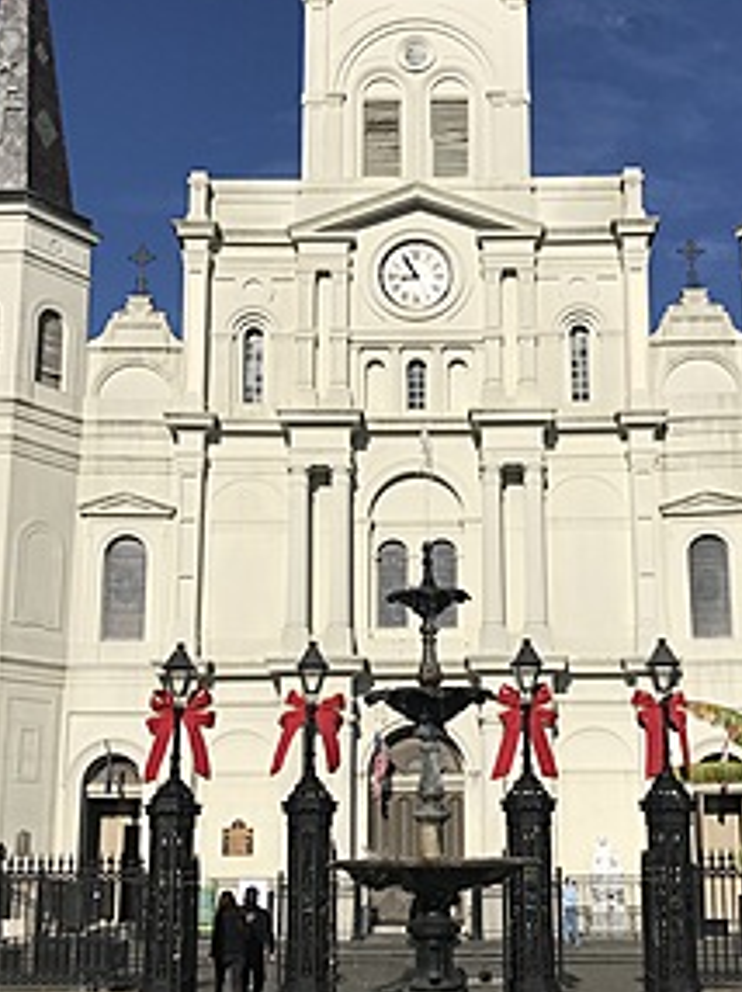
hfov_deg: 30.8
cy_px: 558
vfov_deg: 40.4
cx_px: 423
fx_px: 1345
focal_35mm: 47
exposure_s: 1/5988
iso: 20
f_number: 1.8
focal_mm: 3.99
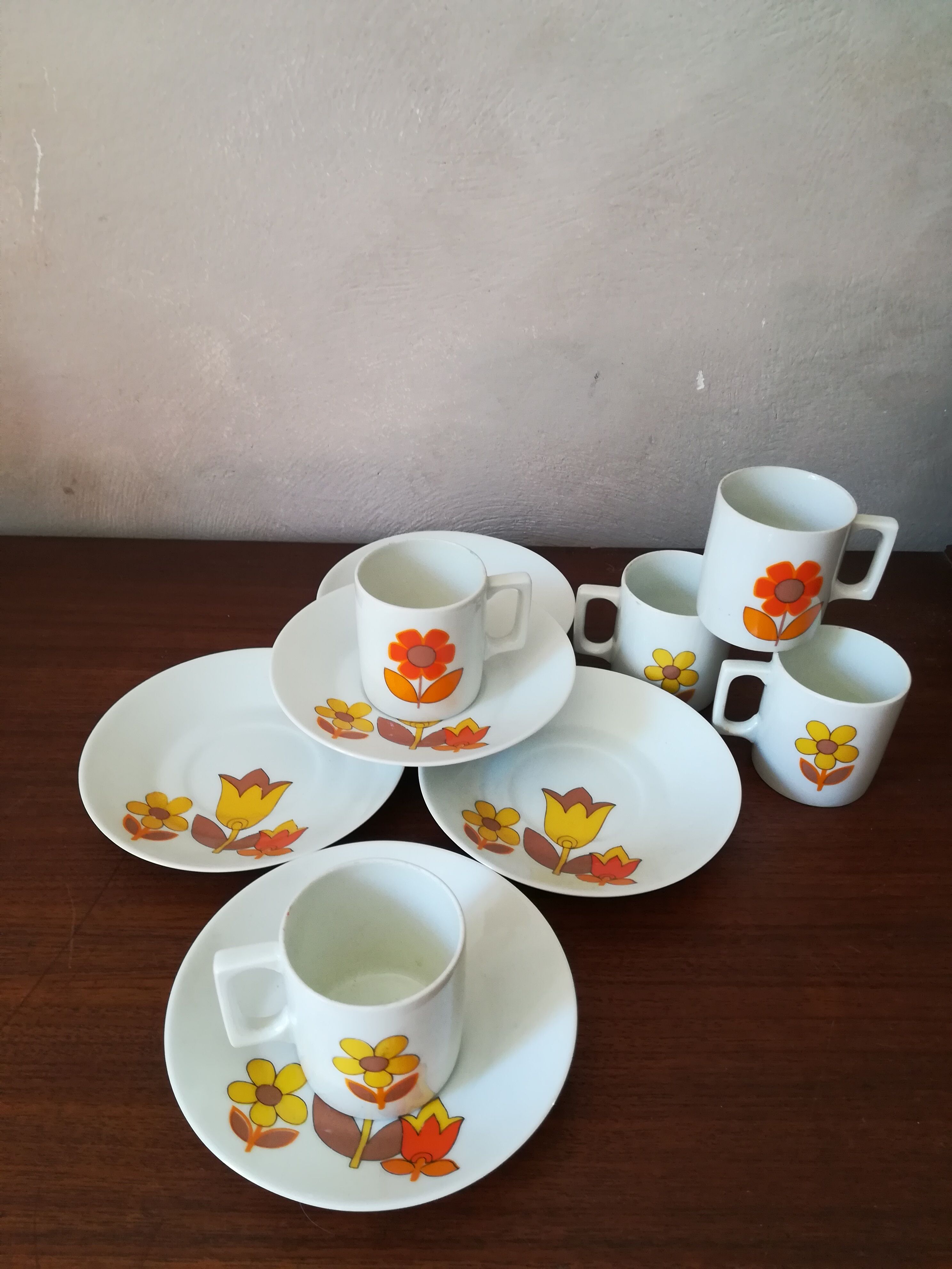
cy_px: 634
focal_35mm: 26
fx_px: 953
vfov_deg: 67.3
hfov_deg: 53.1
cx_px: 476
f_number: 2.2
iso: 160
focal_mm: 3.83
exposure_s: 1/33.3
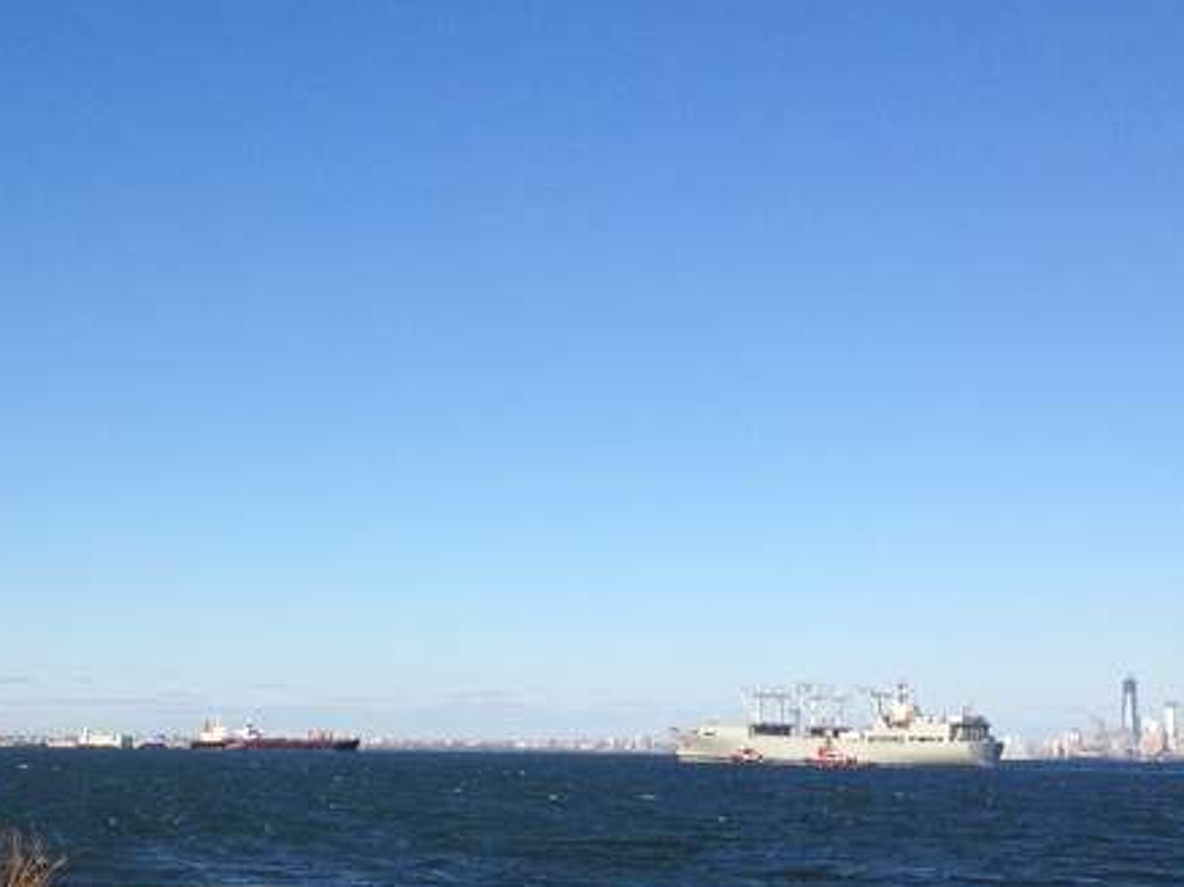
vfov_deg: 22.5
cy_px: 738
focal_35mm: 64
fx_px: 2188
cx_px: 308
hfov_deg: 29.8
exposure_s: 1/1905
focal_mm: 4.28
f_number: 2.4
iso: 50
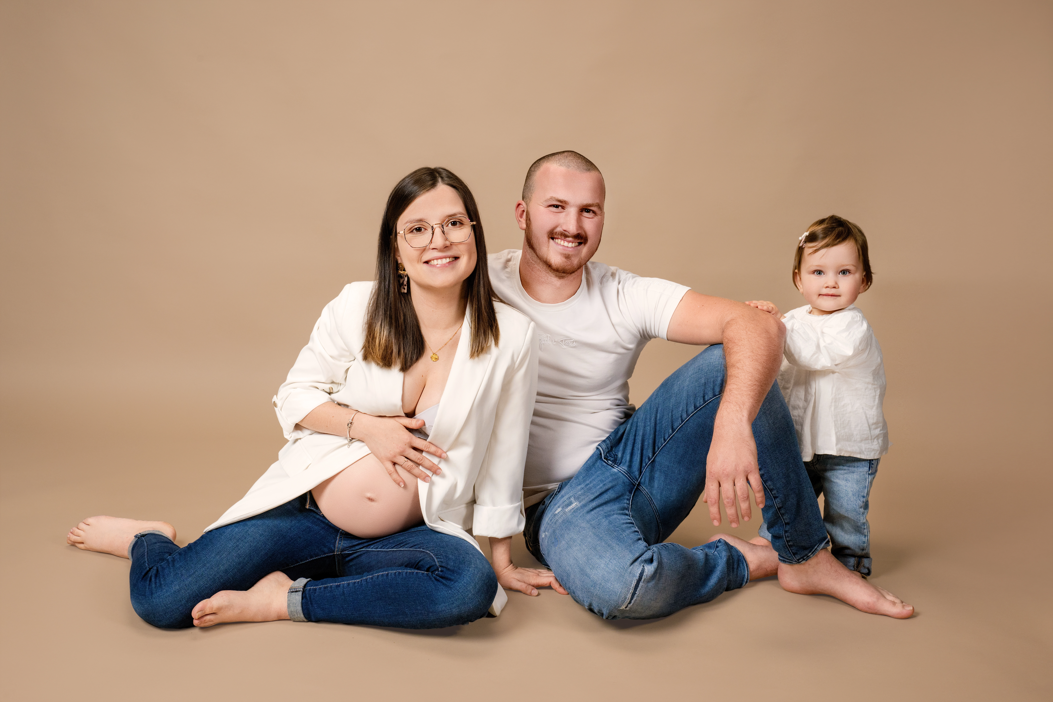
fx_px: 1433
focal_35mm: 49
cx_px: 526
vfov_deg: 27.5
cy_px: 351
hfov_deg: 40.3
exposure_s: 1/160
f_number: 10
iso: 250
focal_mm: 49
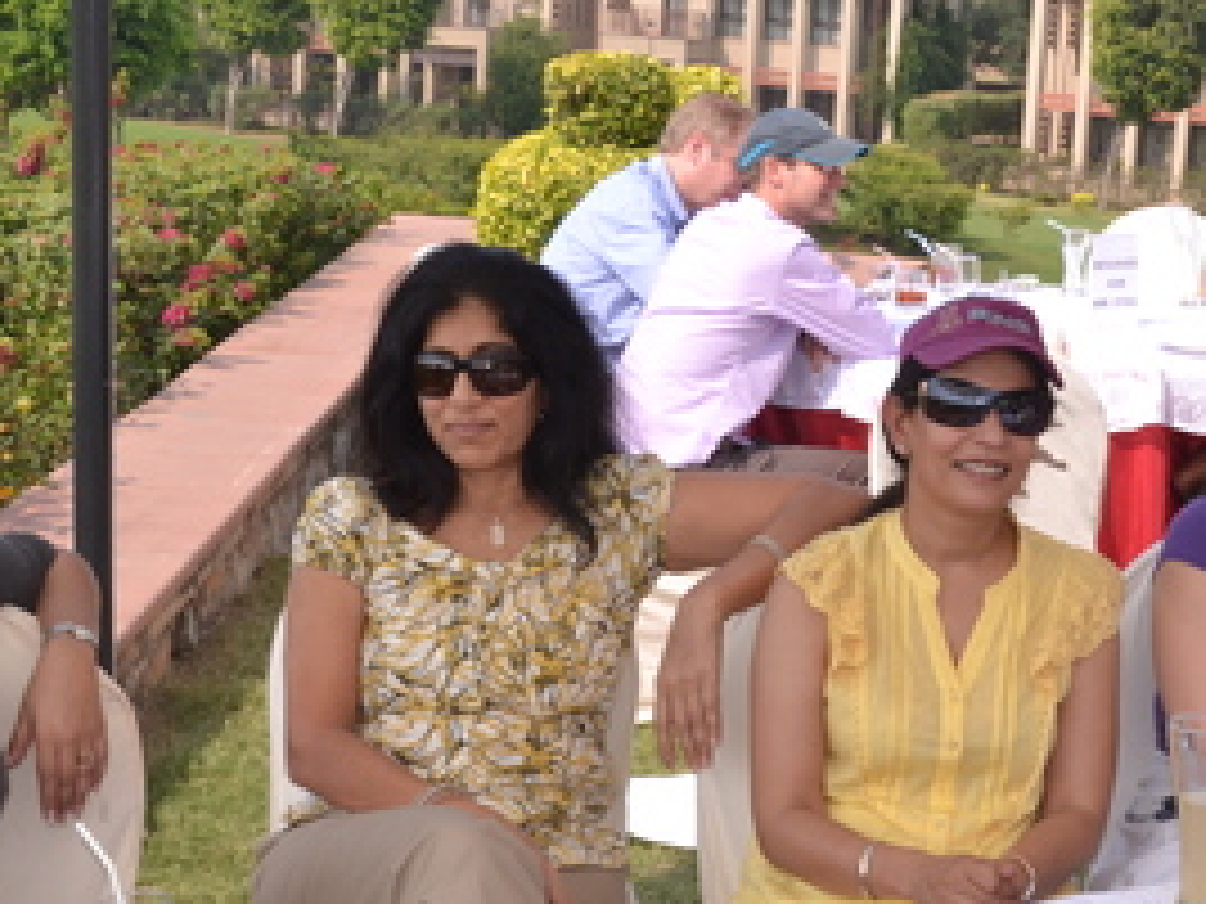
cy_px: 486
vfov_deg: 20.7
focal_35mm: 71
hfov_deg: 27.1
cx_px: 891
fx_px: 2474
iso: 200
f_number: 11
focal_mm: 22
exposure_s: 1/125
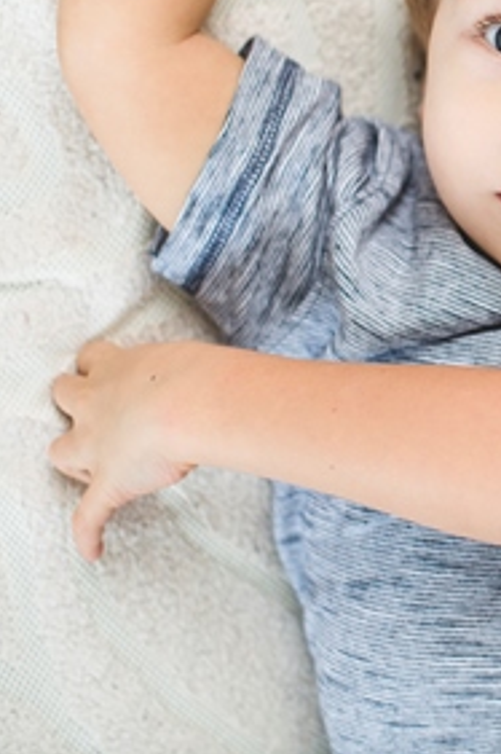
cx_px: 769
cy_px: 192
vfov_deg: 17.9
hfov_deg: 11.5
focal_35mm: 114
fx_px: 2383
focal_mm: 50
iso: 250
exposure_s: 1/160
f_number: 2.5
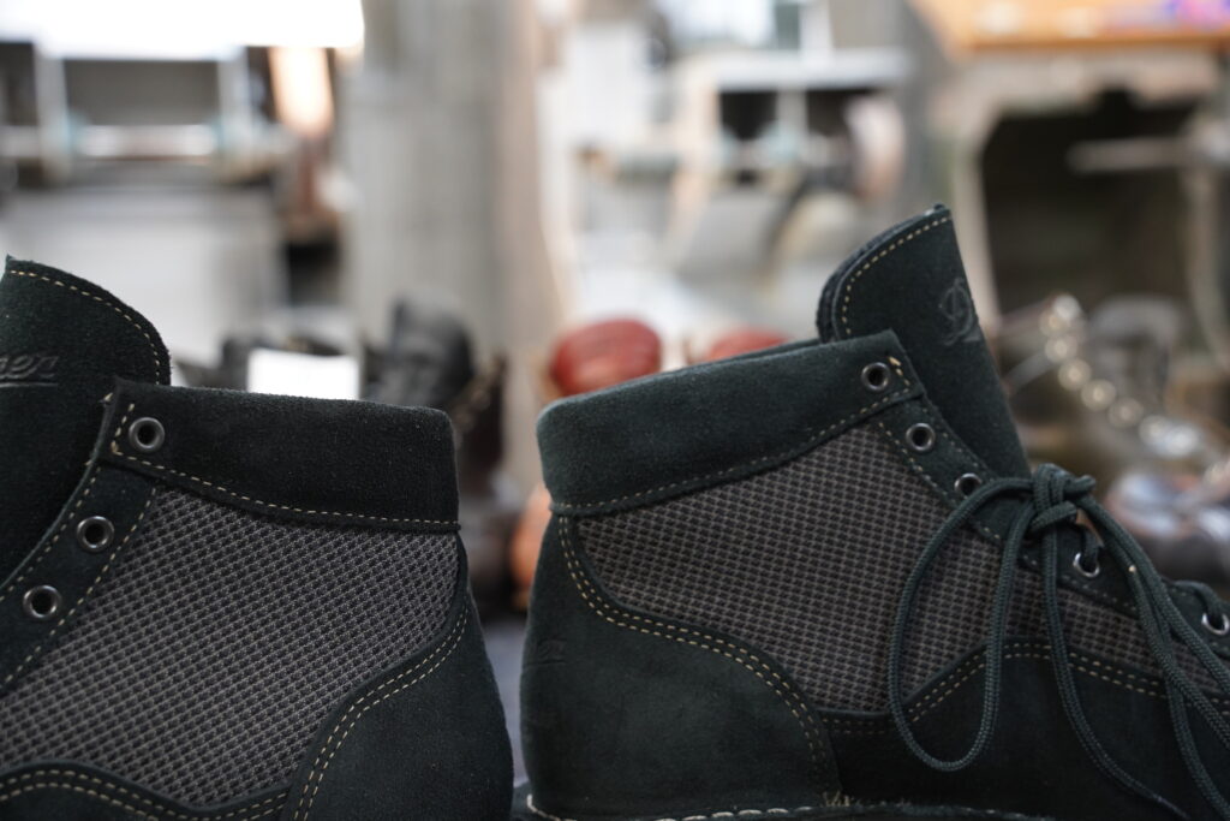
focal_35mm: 62
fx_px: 2118
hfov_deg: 32.4
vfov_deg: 21.9
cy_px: 410
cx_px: 615
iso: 3200
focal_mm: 62
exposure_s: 1/50
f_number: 5.6
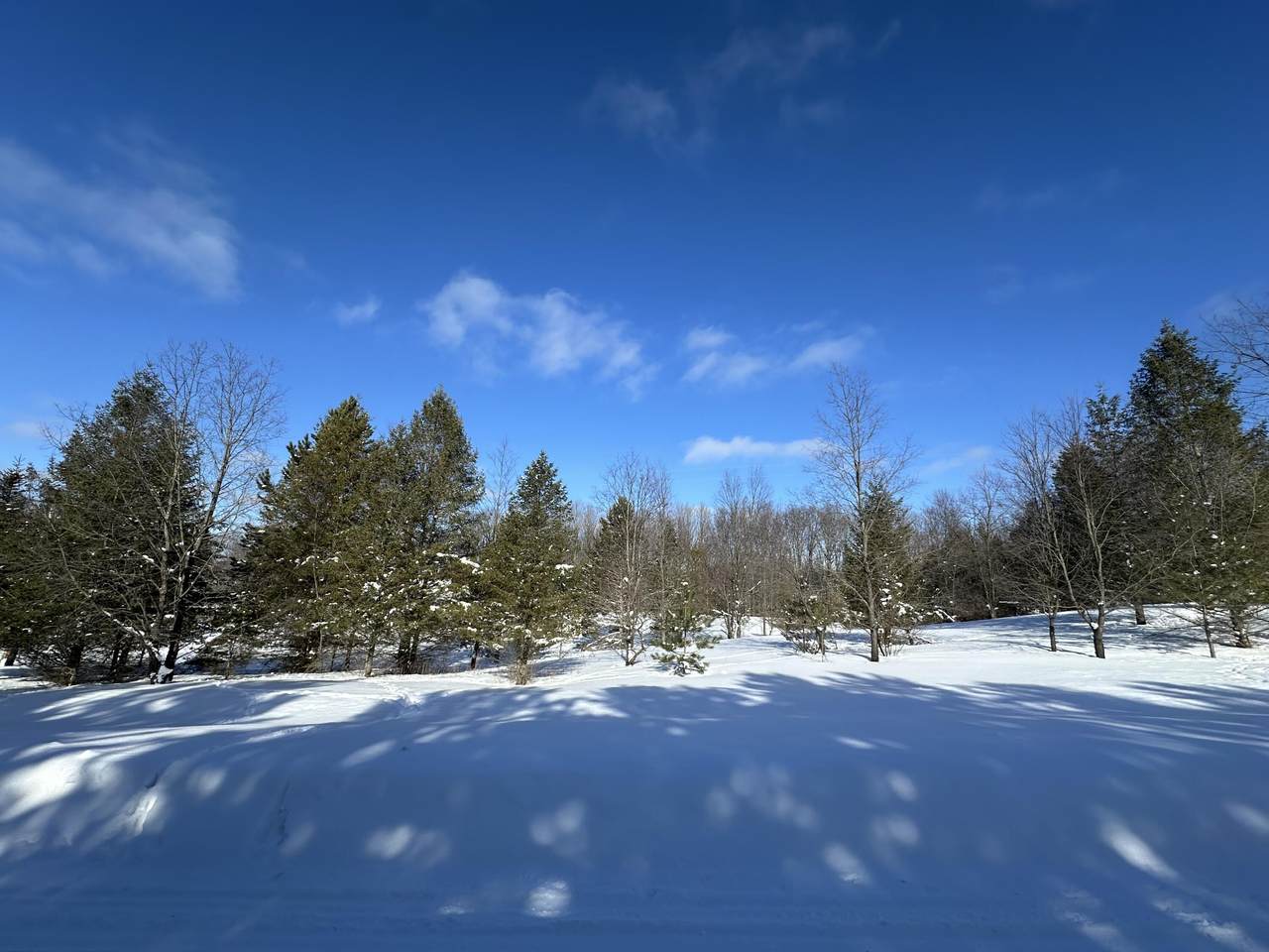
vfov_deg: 85.7
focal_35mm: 14
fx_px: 513
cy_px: 476
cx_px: 634
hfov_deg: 102.1
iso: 50
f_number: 2.2
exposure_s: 1/2618
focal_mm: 2.22
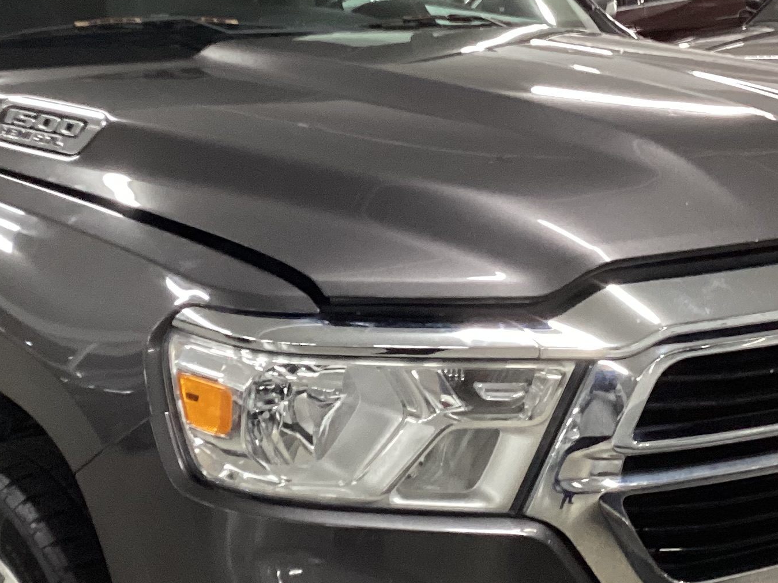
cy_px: 309
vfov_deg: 19.6
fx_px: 1686
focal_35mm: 75
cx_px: 290
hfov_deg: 25.9
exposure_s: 1/40
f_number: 2.4
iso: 250
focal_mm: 3.3
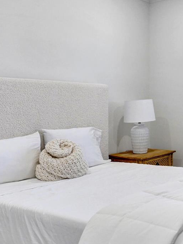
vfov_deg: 41.1
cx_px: 208
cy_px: 99
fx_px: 324
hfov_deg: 28.3
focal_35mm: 46
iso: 800
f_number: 2.8
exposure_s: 1/800
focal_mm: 16
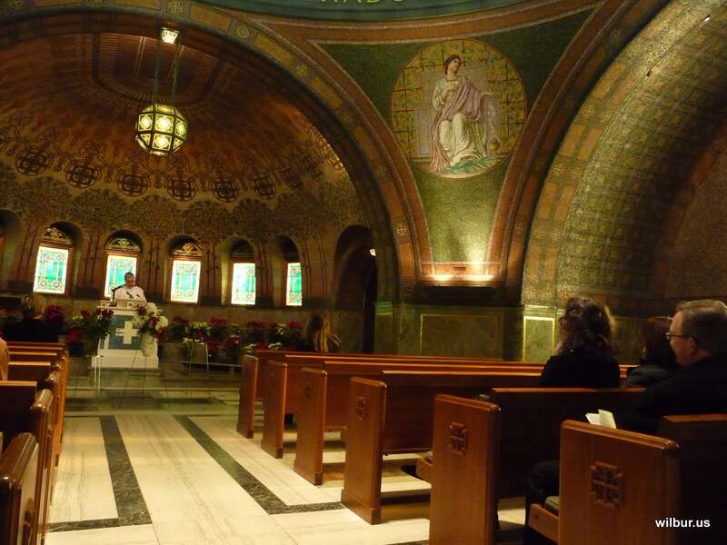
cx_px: 364
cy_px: 272
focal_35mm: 28
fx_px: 588
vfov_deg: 49.7
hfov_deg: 63.4
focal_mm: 4.7
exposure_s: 1/15
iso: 800
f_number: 3.3
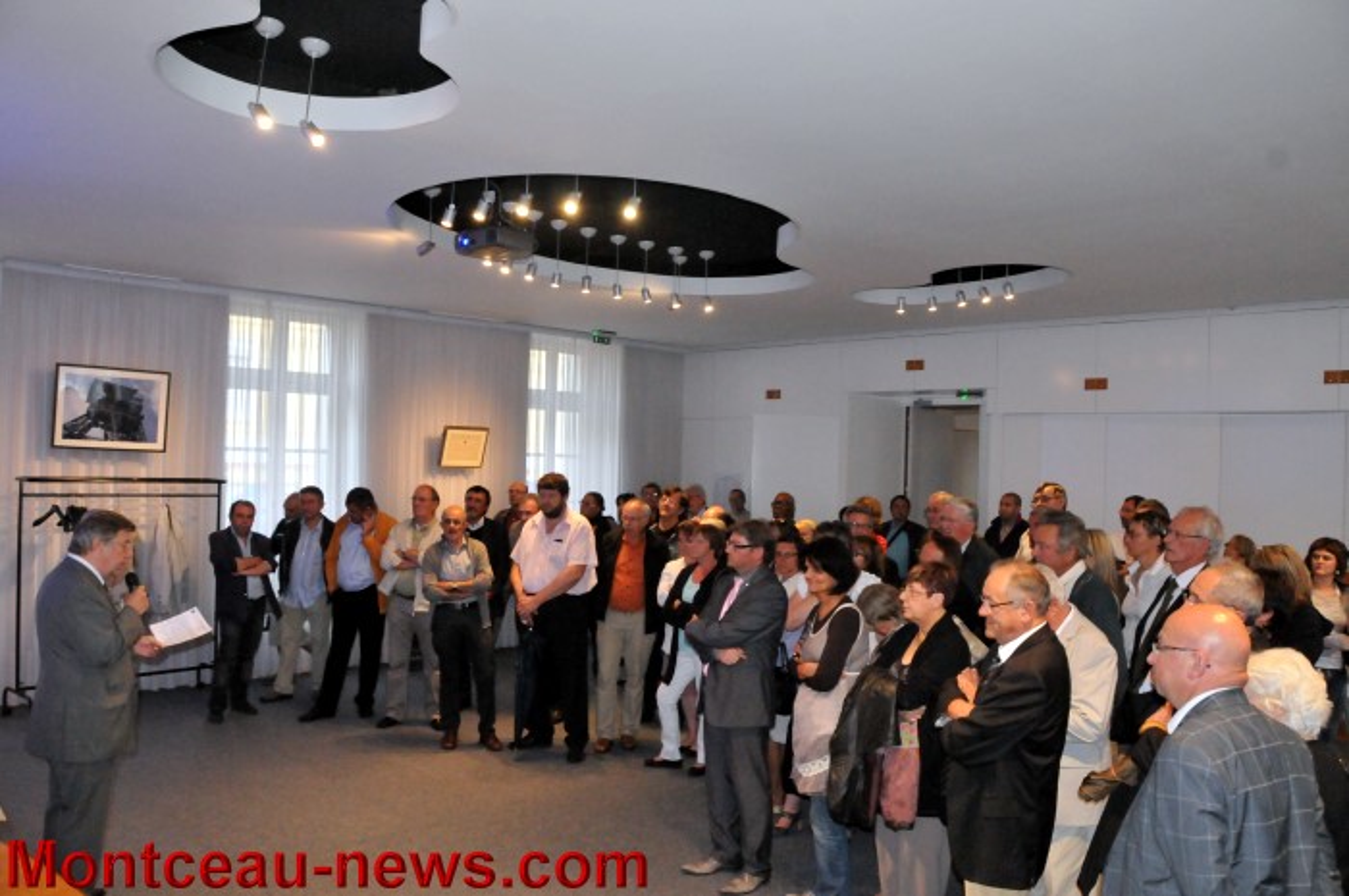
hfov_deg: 67.4
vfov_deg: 47.8
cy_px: 448
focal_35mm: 27
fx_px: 1011
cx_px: 674
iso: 3200
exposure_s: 1/100
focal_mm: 18
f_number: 7.1
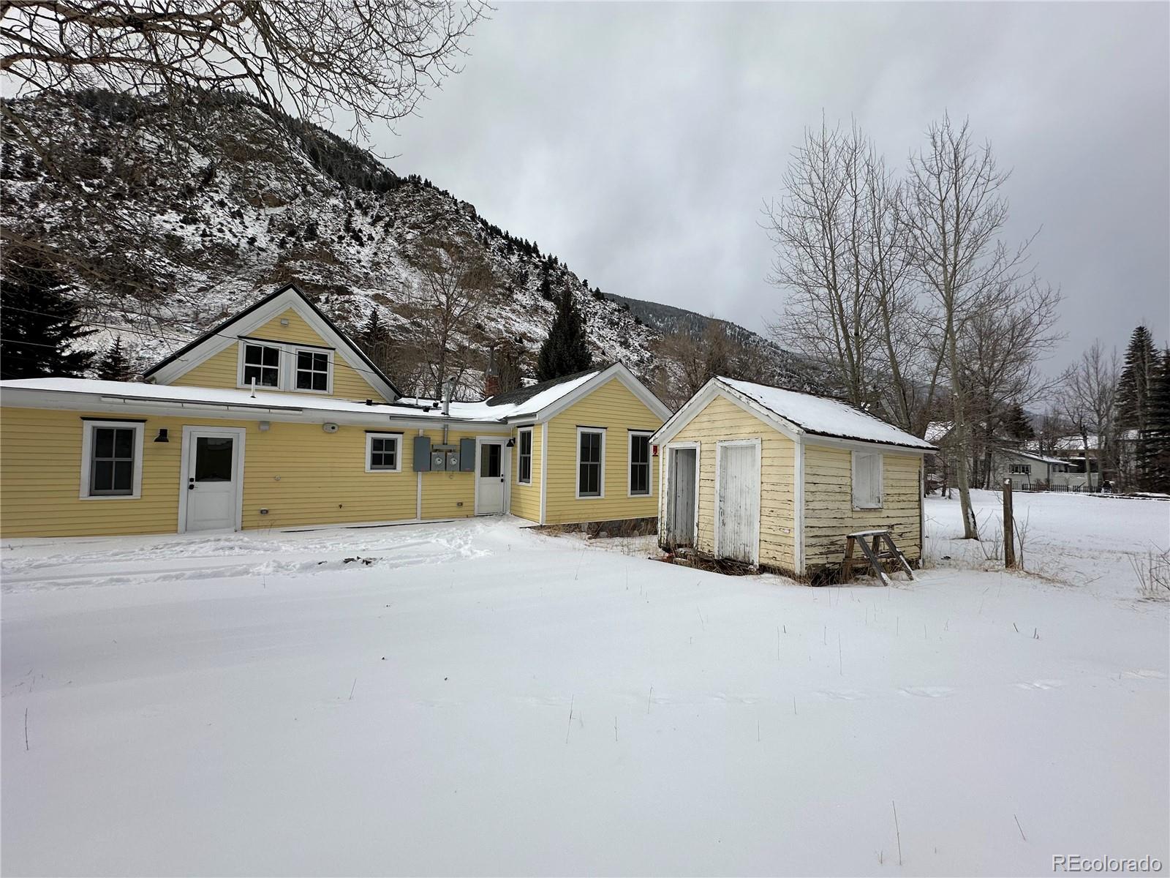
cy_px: 439
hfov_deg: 102.1
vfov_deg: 85.7
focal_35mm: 14
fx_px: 473
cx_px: 585
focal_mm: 2.22
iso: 50
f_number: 2.2
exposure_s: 1/1511
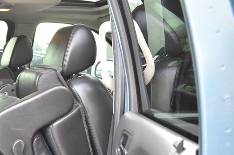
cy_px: 154
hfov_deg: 31.5
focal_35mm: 58
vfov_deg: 22.5
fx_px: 377
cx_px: -7
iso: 800
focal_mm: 18
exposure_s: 1/125
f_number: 5
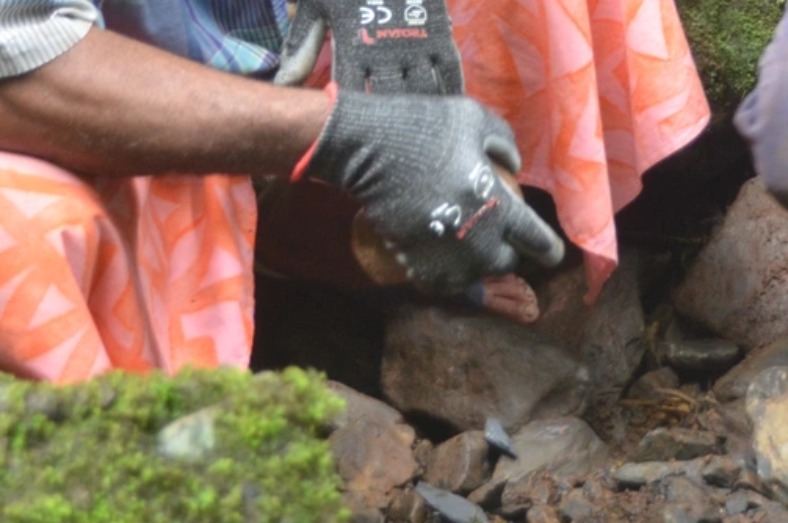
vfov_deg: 9.5
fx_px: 3126
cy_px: -78
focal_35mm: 143
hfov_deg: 14.3
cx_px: 567
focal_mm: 32
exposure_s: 1/30
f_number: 4.2
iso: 900
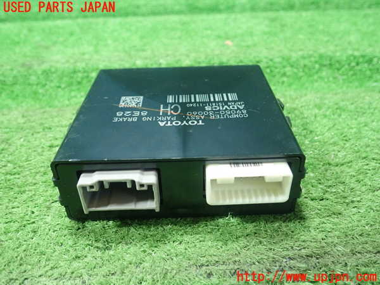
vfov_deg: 46.8
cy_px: 142
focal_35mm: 30
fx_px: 329
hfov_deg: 60.0
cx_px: 190
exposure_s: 1/125
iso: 800
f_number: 2.3
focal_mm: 5.5
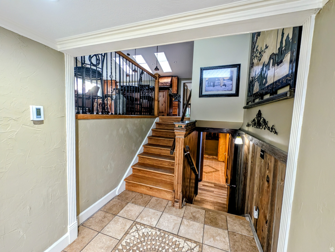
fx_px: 116
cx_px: 168
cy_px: 126
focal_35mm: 12
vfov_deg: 94.6
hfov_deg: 110.5
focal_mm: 2.23
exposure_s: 1/40
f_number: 1.95
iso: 151
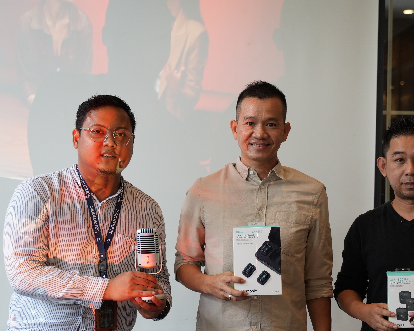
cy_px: 231
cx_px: 234
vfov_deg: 20.6
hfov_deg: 25.7
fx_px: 907
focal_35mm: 74
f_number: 2.8
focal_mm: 44
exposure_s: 1/125
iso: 640
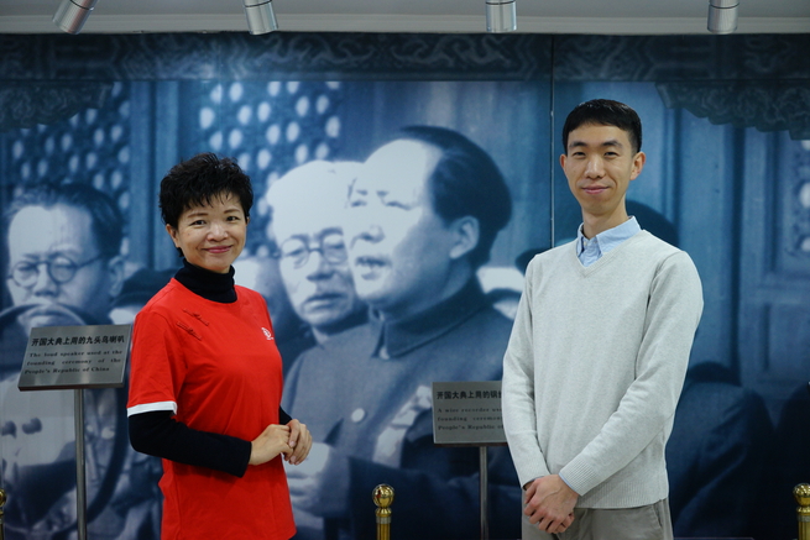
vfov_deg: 29.3
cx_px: 405
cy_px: 270
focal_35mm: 46
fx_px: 1035
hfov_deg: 42.7
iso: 1600
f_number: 4
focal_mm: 46
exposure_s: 1/50
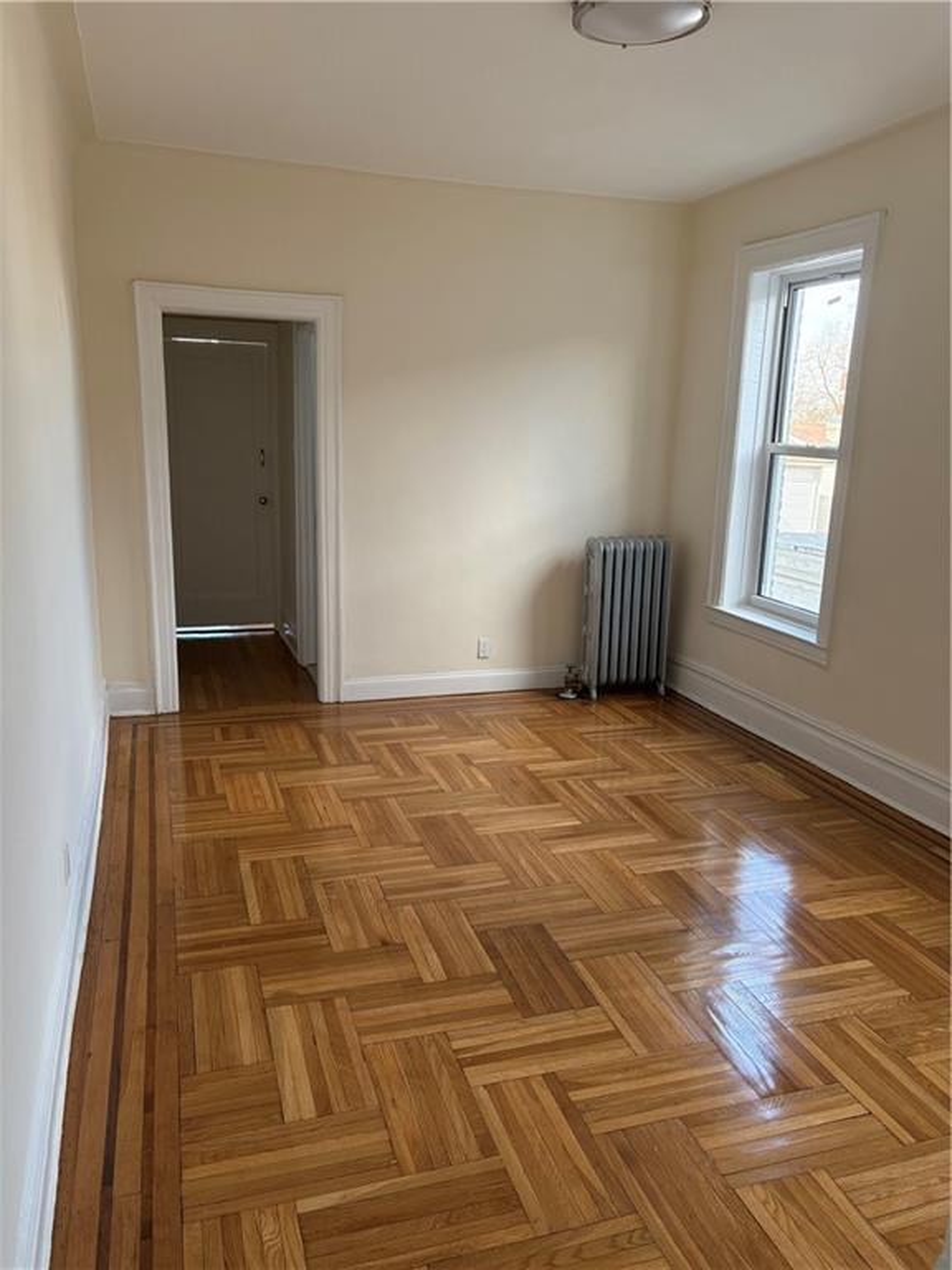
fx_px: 953
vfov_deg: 67.3
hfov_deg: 53.1
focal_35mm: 26
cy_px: 635
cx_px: 476
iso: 125
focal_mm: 5.96
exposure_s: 1/143
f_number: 1.6
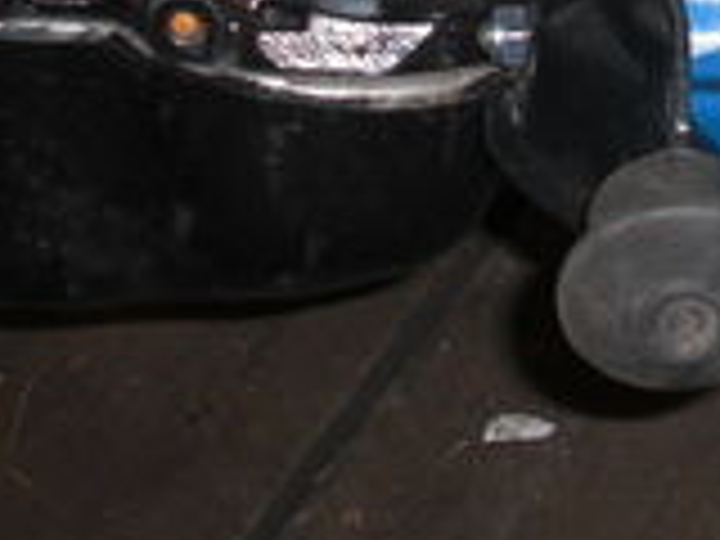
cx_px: 536
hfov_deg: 13.7
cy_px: -220
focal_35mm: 144
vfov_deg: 10.0
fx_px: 2995
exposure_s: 1/60
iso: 100
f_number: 2.8
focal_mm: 6.3
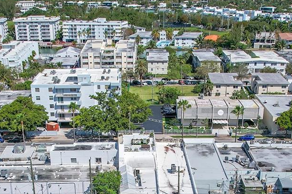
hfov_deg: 35.1
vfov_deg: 22.4
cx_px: 138
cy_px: 215
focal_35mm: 57
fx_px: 462
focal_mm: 8.38
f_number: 2.8
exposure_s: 1/4000
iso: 110
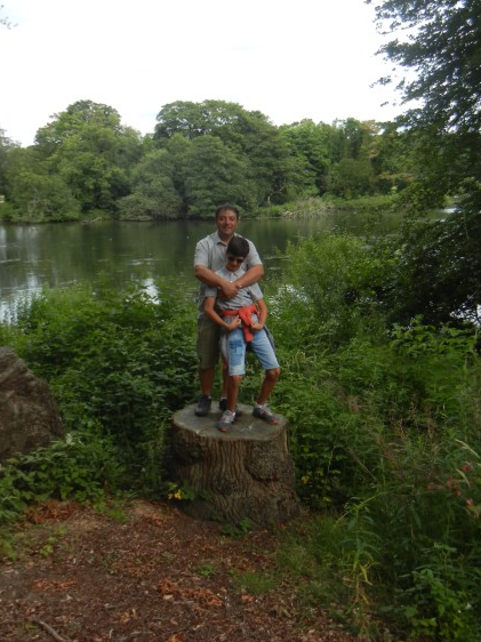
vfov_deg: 45.8
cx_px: 194
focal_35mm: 41
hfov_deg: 35.0
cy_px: 313
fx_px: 760
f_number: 3.5
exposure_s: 1/540
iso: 160
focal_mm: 5.4
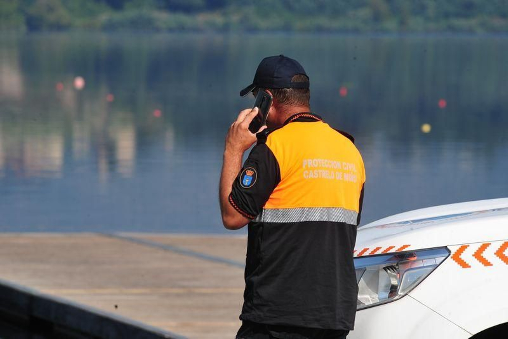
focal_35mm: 300
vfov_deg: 4.6
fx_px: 4232
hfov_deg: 6.9
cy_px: 170
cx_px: 254
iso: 400
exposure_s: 1/640
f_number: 10
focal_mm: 300
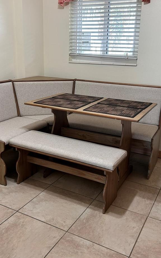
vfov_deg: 54.0
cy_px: 119
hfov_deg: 35.3
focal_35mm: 36
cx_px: 81
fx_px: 253
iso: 100
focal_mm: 5.7
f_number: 1.5
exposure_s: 1/60
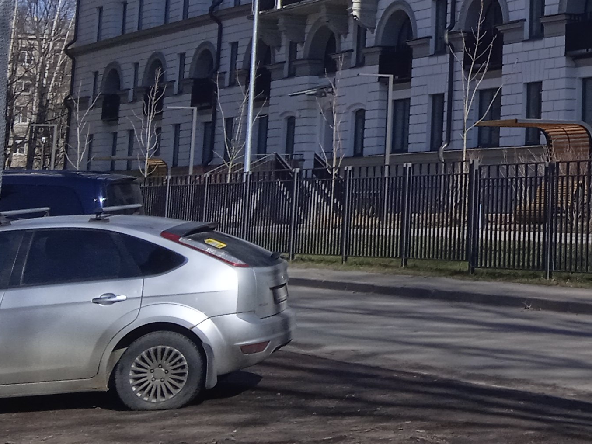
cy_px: -66
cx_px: 878
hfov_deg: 19.8
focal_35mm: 86
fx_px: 1471
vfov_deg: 16.6
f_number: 2.2
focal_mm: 3.43
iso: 113
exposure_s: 1/1368
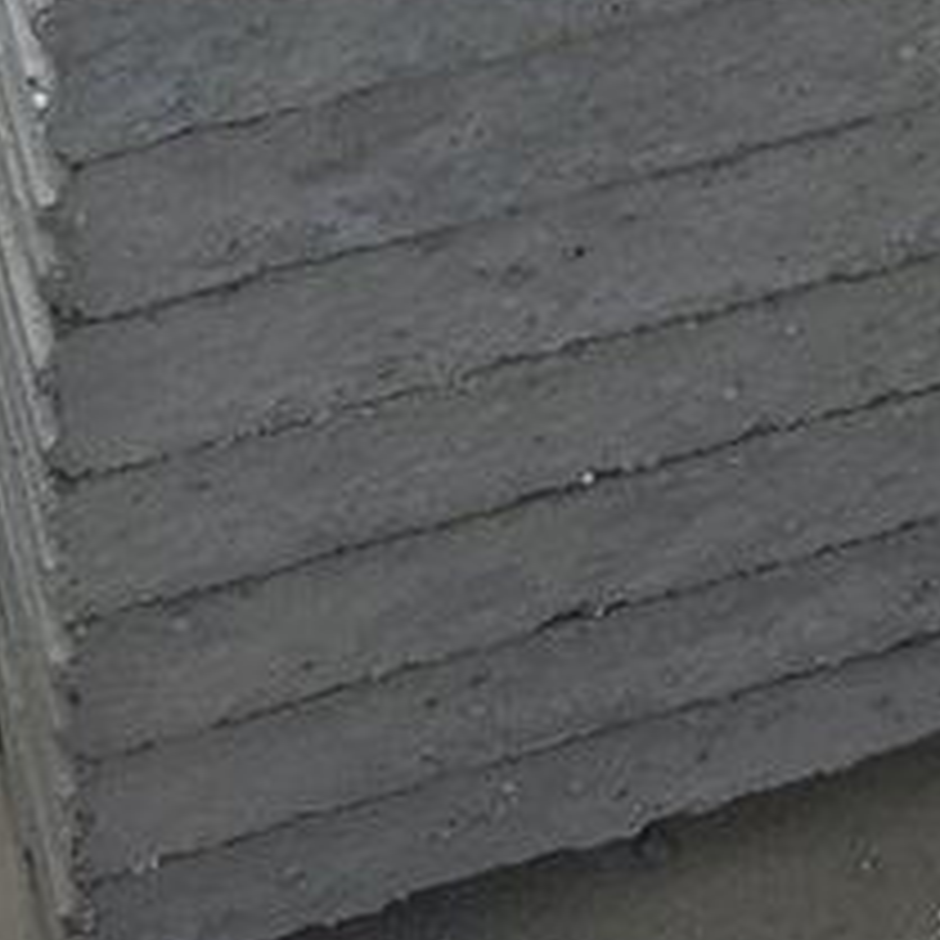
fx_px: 4025
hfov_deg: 13.3
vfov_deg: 11.9
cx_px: 378
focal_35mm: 131
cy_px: -909
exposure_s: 1/2639
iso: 32
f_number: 2.2
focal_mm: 4.15
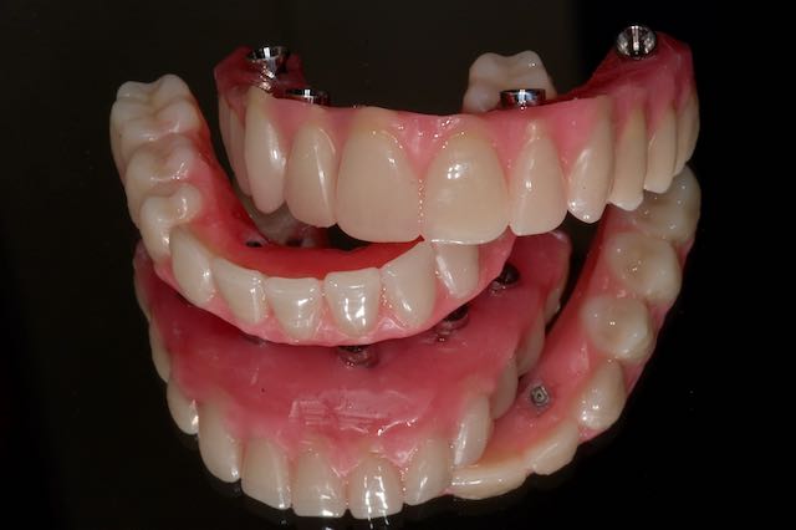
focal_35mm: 158
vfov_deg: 8.7
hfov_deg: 13.0
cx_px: 398
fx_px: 3481
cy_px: 265
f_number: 32
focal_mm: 105
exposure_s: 1/60
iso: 200
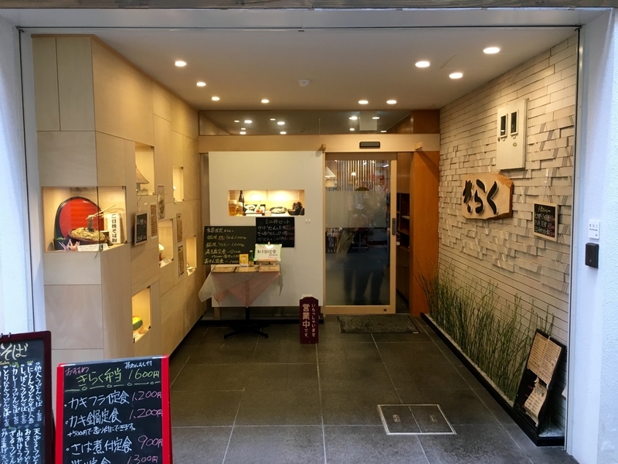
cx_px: 309
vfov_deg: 48.2
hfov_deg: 61.7
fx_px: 518
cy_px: 232
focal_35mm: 29
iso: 80
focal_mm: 4.15
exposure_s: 1/30
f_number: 2.2
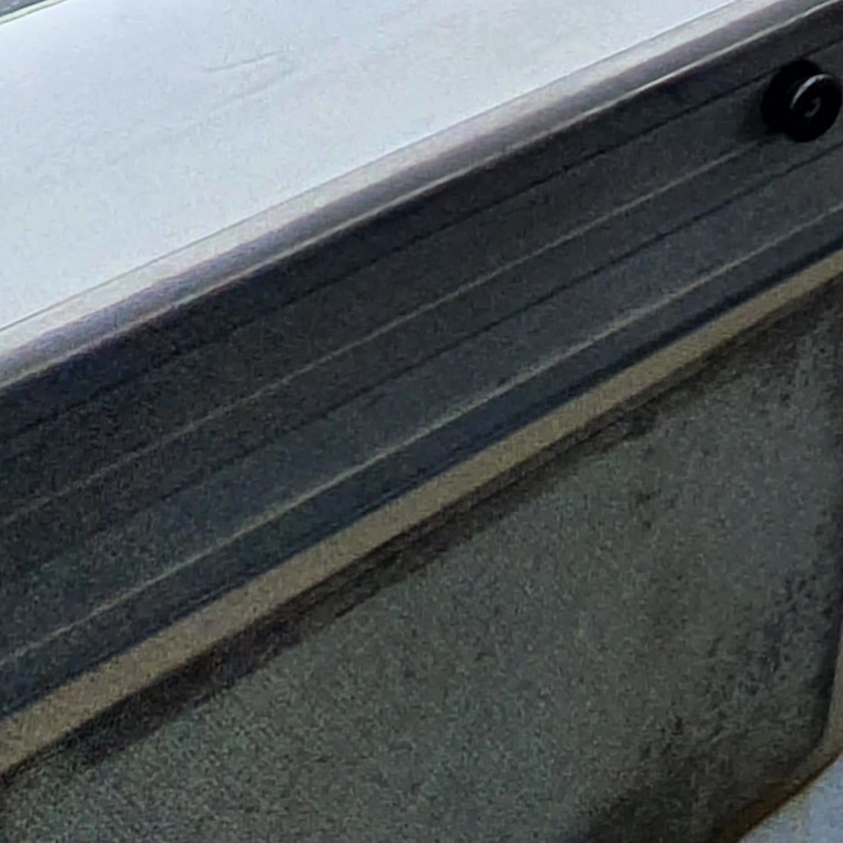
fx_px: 2204
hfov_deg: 15.9
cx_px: 1771
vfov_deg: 13.4
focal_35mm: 80
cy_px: -1342
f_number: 2.2
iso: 50
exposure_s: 1/602
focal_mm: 1.8
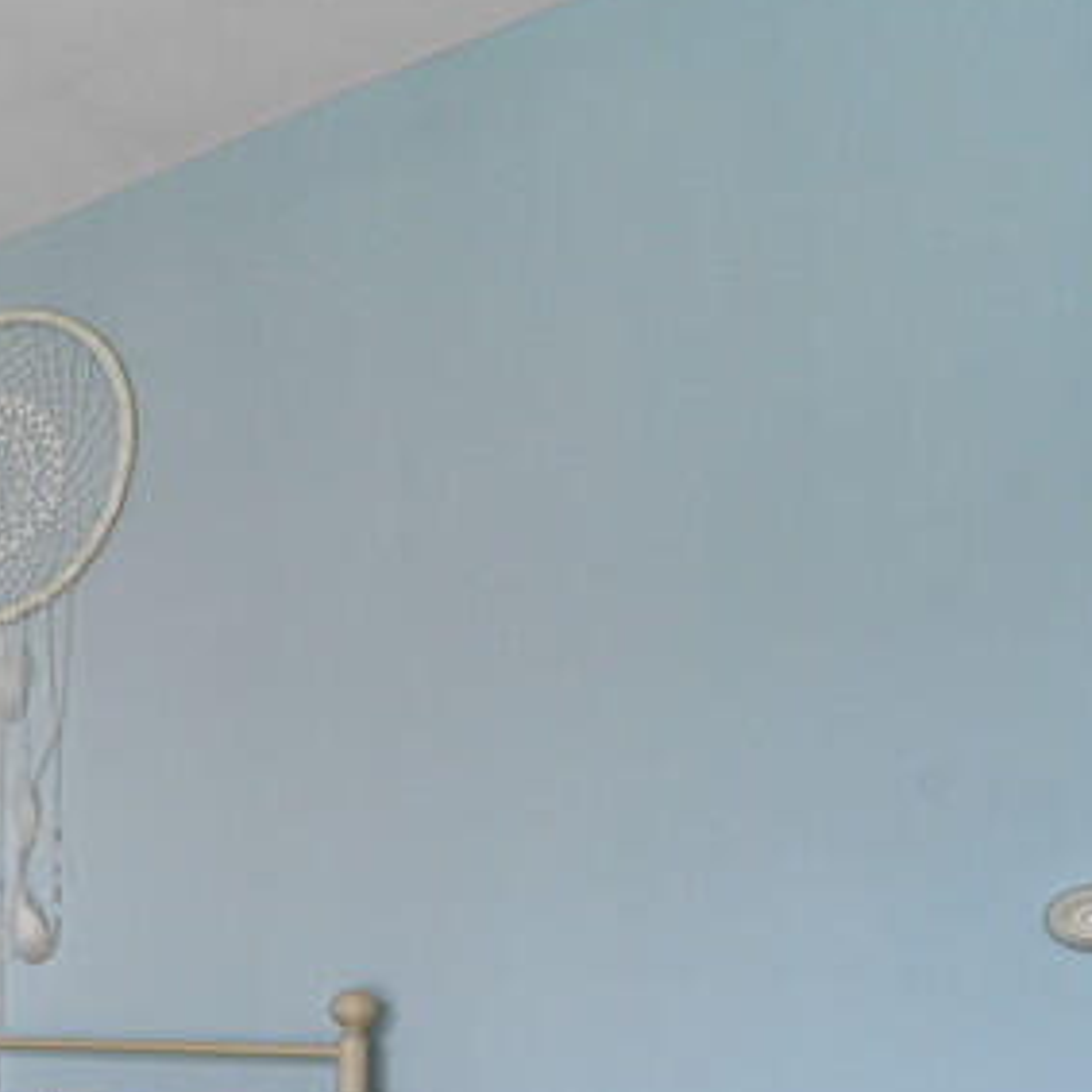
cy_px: 982
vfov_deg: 36.7
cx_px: -803
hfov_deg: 23.4
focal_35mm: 43
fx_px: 1535
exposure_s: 1/2.5
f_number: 8
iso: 400
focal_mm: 14
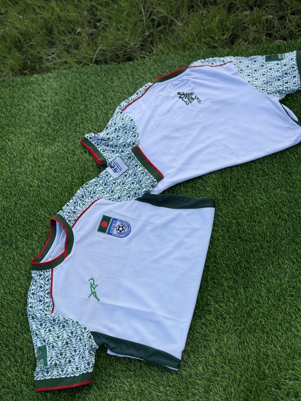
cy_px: 200
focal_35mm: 48
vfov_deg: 39.7
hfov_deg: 30.3
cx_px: 150
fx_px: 557
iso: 64
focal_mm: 6.76
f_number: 1.78
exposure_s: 1/2273
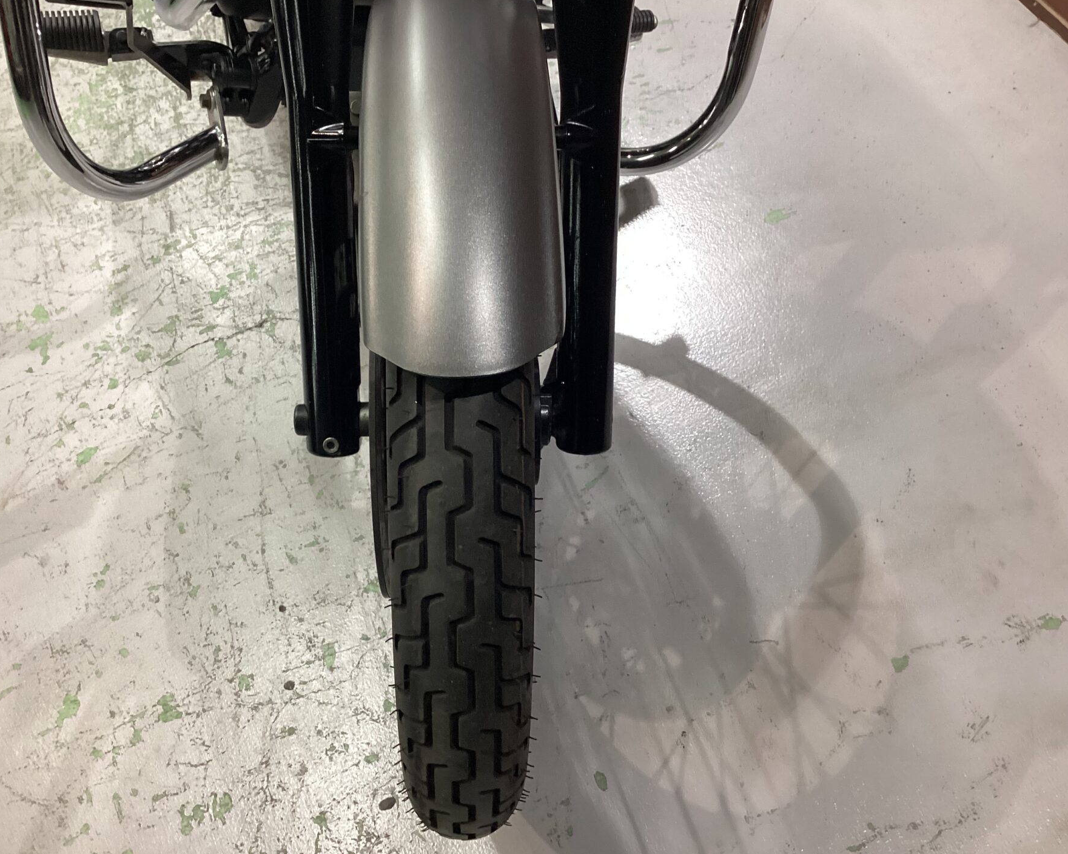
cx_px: 488
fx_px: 1043
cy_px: 420
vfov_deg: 44.5
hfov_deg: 54.2
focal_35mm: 33
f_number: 2.4
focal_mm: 3.3
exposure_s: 1/60
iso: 160
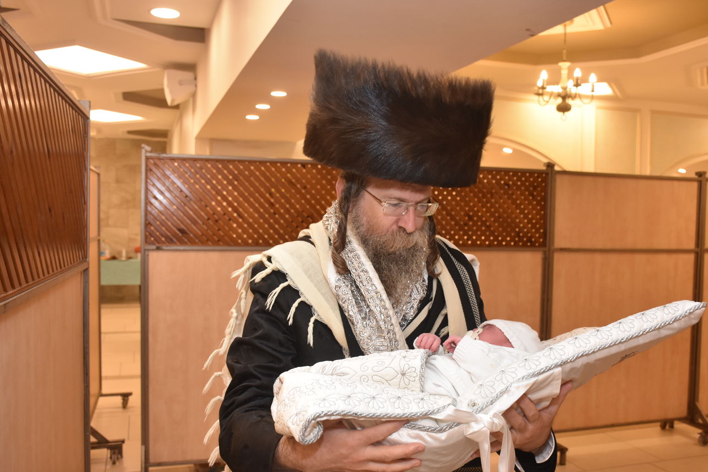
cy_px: 251
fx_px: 708
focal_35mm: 36
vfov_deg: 36.8
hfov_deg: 53.1
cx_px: 372
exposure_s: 1/125
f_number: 5.6
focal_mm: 22
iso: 1000
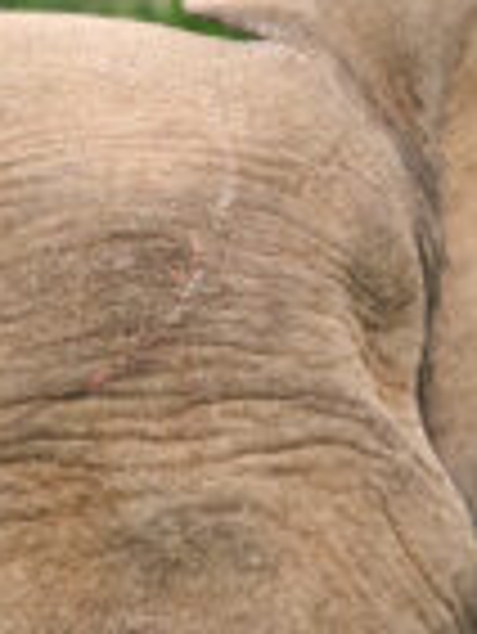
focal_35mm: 1568
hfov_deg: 0.9
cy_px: 814
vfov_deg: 1.3
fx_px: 28765
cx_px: -308
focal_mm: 150
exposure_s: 1/800
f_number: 6.3
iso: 800
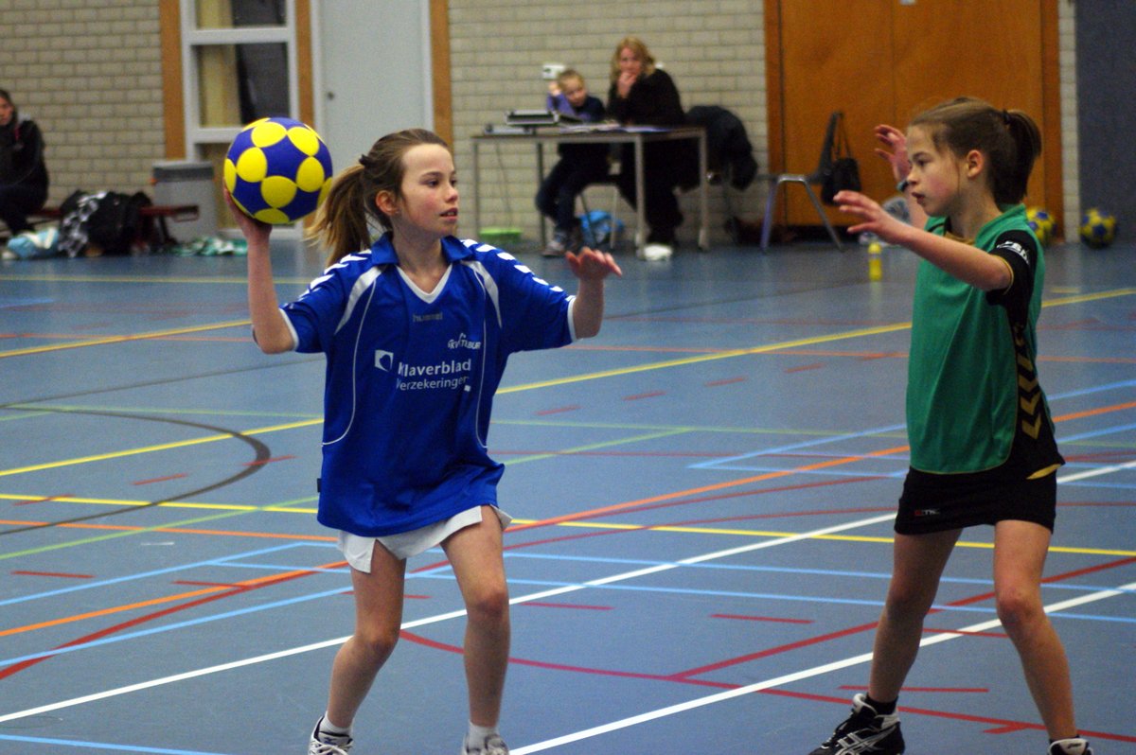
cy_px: 378
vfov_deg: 13.0
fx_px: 3311
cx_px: 568
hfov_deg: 19.5
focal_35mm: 105
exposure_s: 1/160
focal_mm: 70
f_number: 2.8
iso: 800
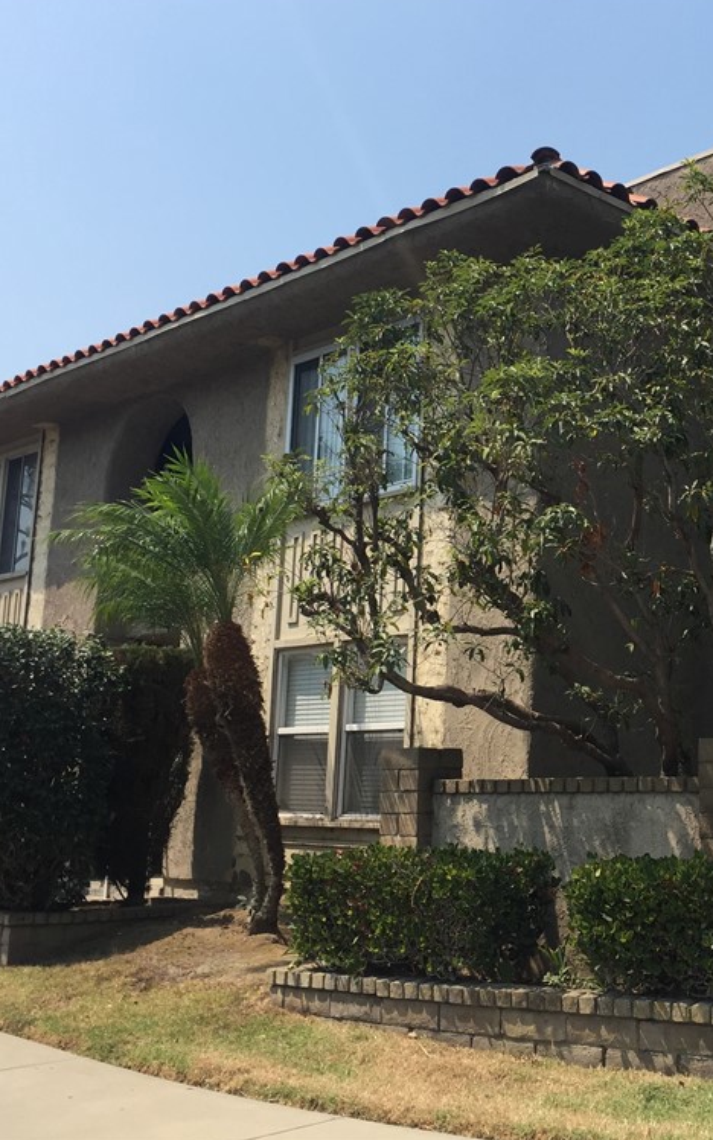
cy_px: 563
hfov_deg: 29.5
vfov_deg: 47.2
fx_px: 1306
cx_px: 622
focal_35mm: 42
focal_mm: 4.15
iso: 32
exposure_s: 1/1799
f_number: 2.2
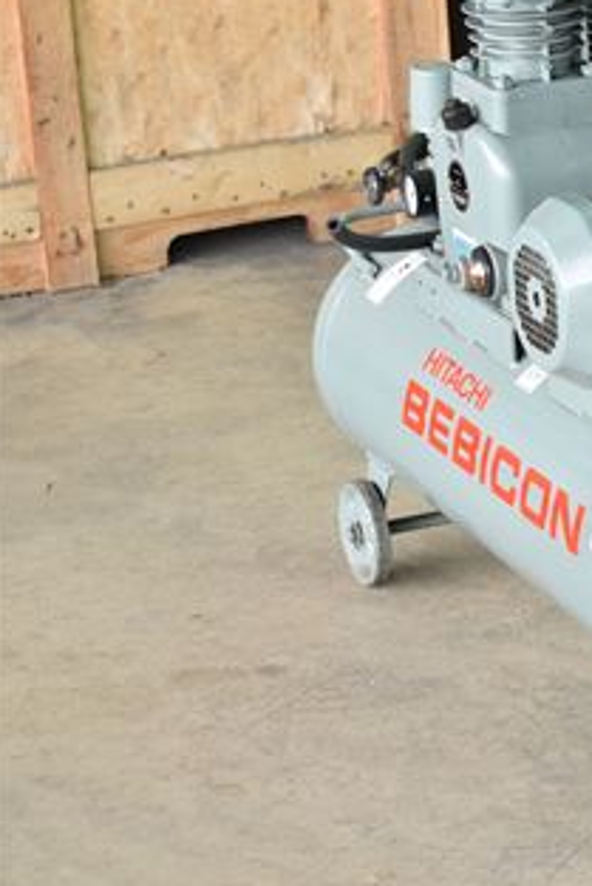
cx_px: 697
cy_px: 436
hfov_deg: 10.3
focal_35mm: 132
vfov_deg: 15.5
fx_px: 3247
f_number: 6.3
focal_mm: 55
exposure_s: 1/160
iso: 1250
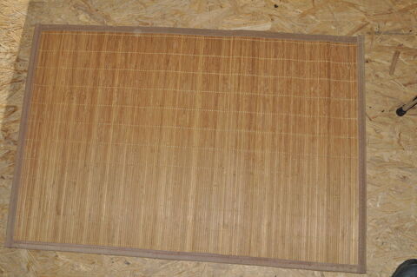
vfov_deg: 36.8
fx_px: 417
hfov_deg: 53.2
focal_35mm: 36
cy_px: 138
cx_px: 208
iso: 200
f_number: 13
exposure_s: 1/200
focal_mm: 24
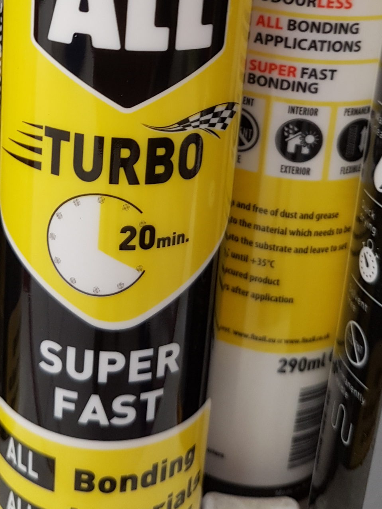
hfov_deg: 27.9
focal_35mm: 52
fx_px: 765
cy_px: 56
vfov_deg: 34.8
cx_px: 134
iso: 80
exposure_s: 1/50
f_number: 1.7
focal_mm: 4.2
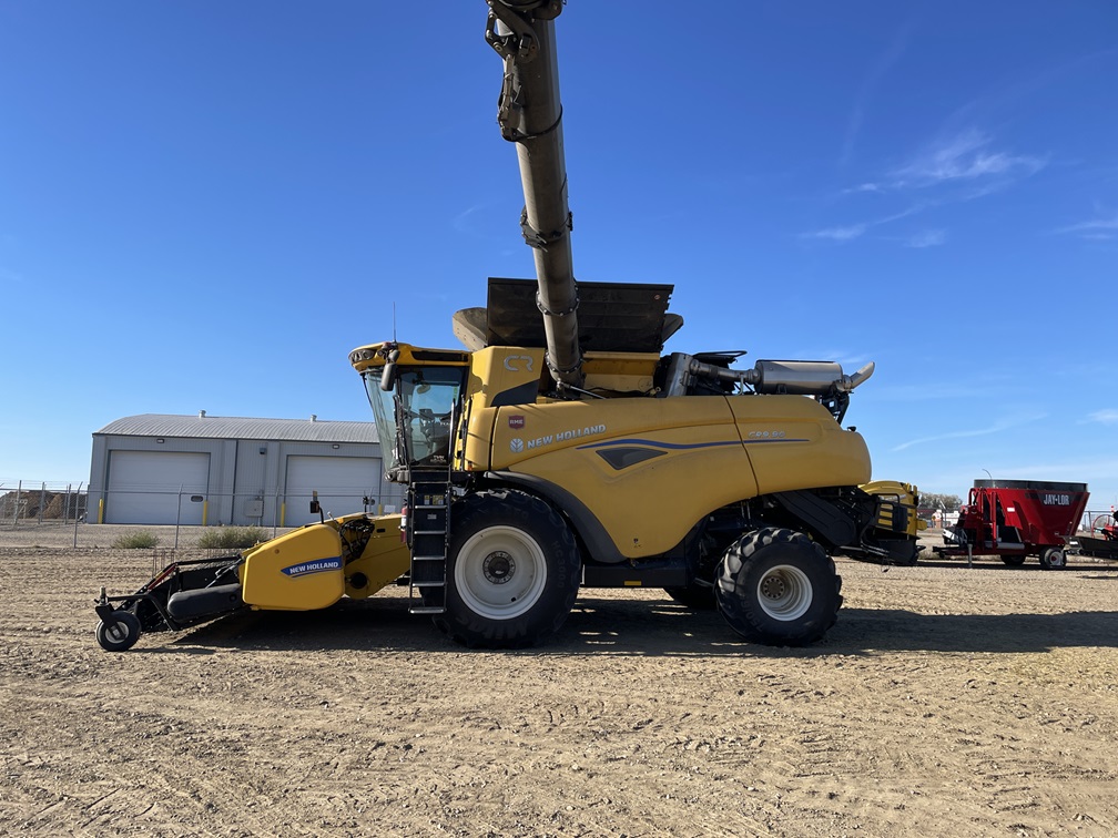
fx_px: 840
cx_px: 559
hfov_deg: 67.3
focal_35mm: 26
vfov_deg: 53.1
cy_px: 419
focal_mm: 4.2
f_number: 1.6
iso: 32
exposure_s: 1/2618
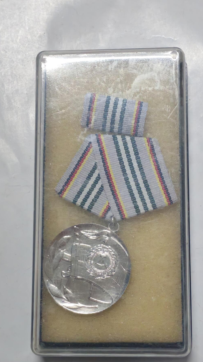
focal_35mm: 75
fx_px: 718
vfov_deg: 28.2
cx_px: 112
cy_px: 183
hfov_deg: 16.1
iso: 640
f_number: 1.95
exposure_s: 1/33
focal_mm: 5.52
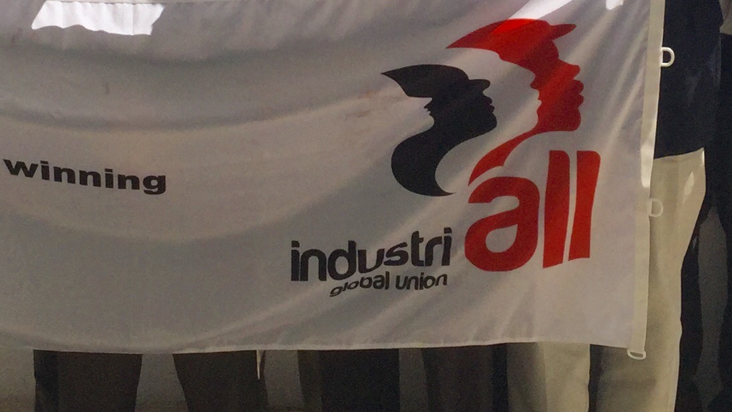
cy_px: -58
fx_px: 1961
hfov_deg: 21.1
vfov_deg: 11.8
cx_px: 331
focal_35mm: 101
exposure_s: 1/1335
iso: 25
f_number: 2.4
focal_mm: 3.3
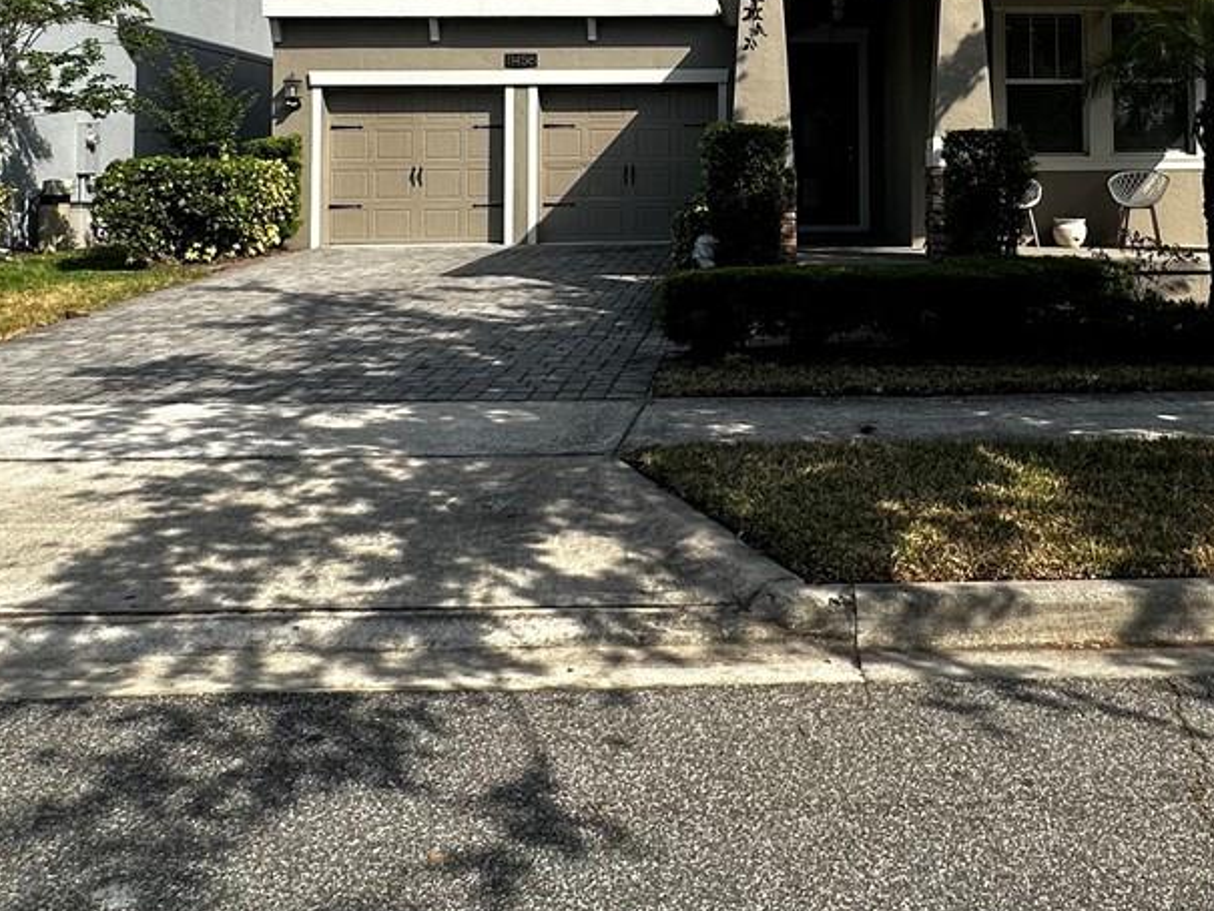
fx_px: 1298
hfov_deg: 48.9
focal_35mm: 37
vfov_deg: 36.6
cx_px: 845
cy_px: 114
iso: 50
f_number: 2.2
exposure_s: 1/1553
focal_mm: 2.22
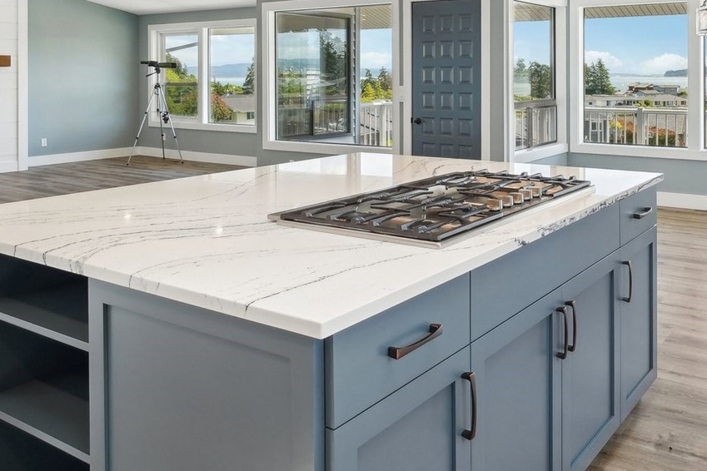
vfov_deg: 39.3
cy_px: 84
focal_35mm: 32
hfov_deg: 56.3
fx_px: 628
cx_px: 517
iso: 800
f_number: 8
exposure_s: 1/125
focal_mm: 16
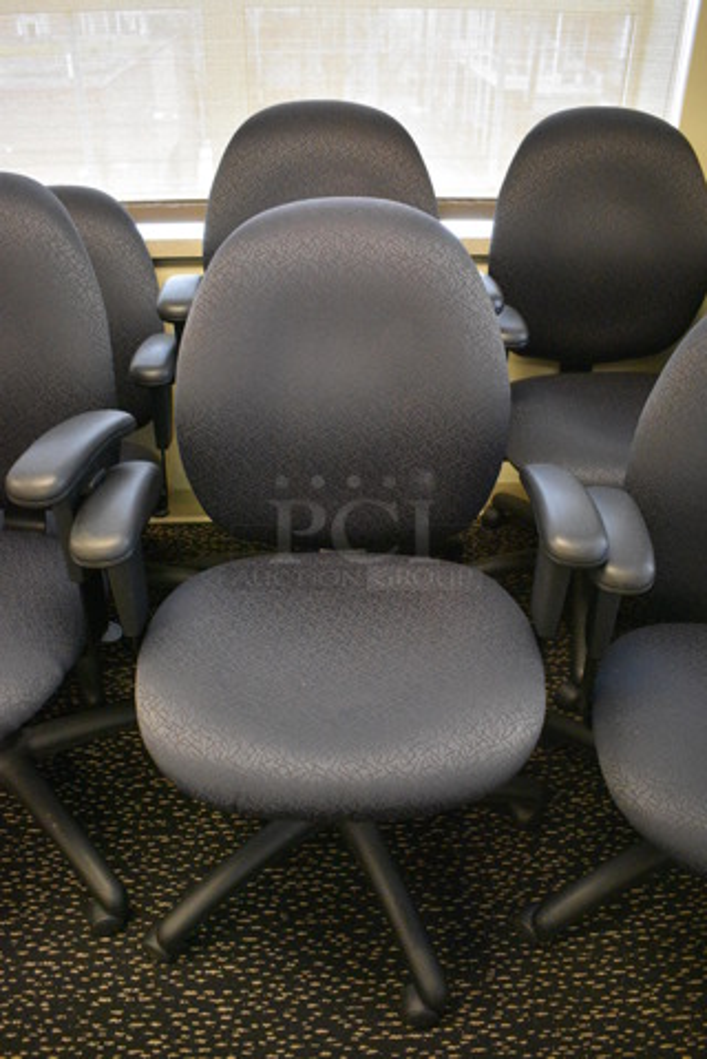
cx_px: 354
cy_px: 530
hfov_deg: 48.0
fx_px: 794
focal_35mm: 27
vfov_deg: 67.4
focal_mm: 18
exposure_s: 1/125
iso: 5600
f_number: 3.5
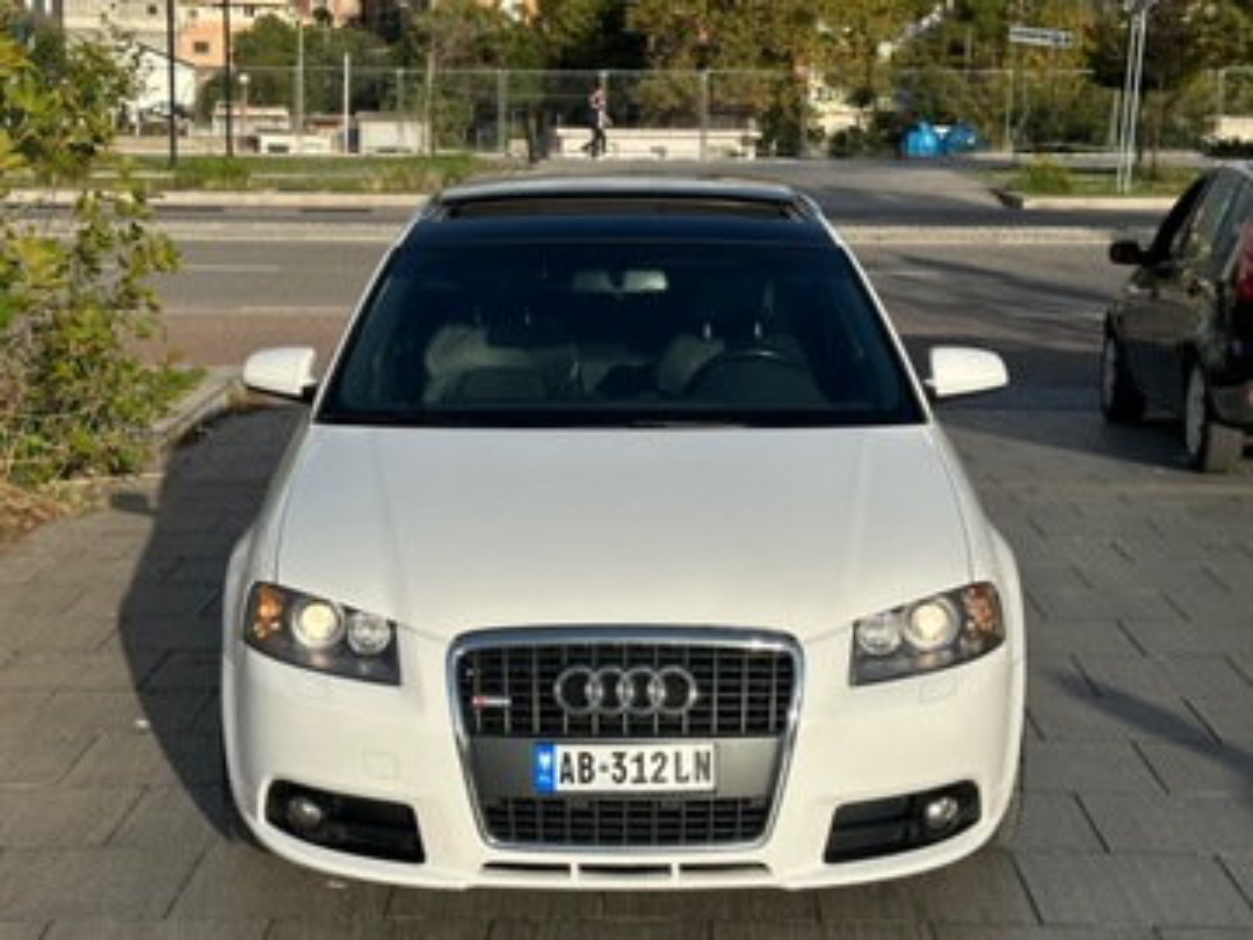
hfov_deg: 39.7
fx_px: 1737
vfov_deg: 30.3
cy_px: 470
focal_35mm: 48
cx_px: 626
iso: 64
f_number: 1.78
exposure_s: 1/5000
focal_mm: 6.86
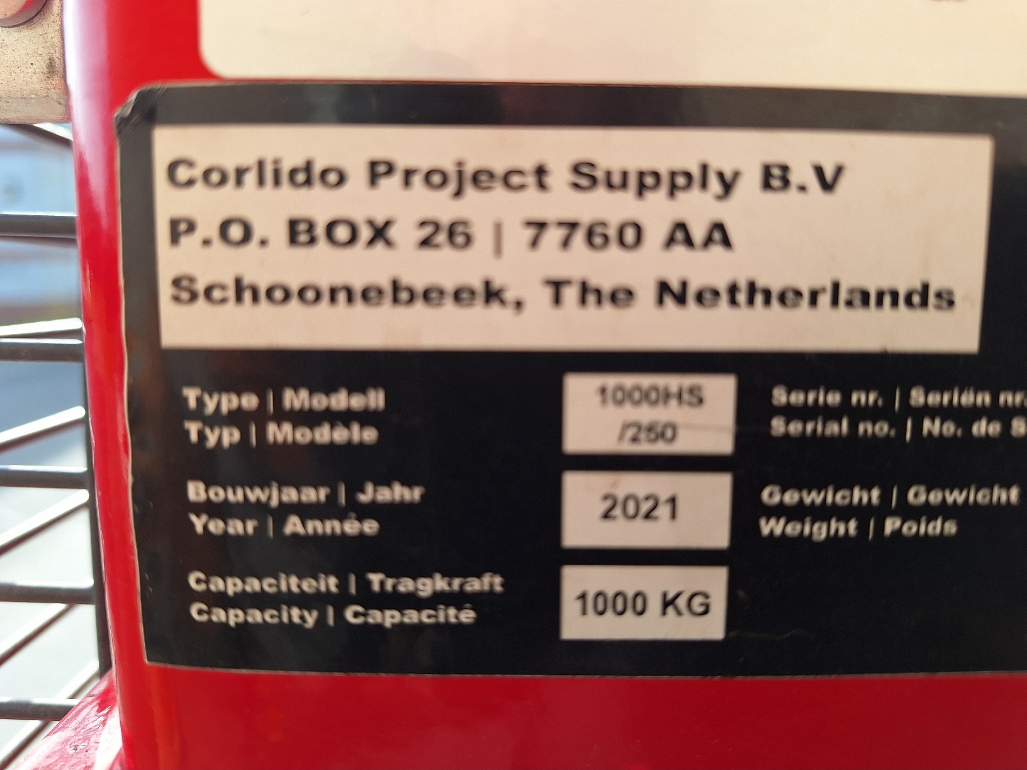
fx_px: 682
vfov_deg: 58.9
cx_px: 514
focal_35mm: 23
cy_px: 385
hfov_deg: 73.9
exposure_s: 1/385
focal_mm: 5.54
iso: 40
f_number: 1.8
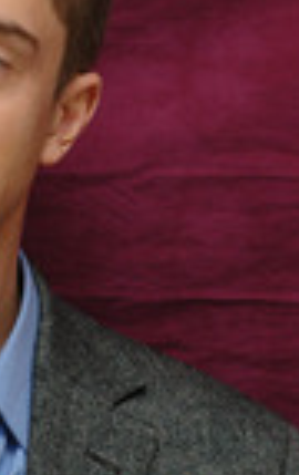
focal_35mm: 341
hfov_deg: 3.9
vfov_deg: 6.1
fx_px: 4424
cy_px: 206
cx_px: 43
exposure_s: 1/400
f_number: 6.3
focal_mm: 80
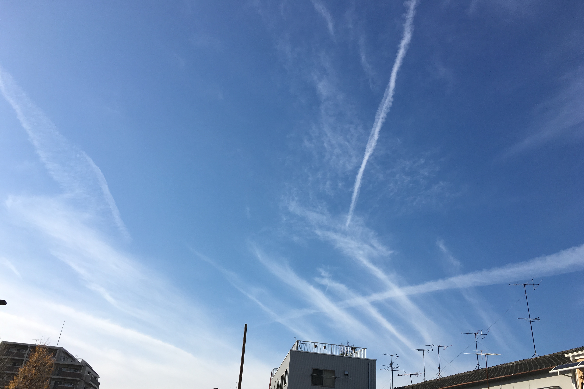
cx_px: 296
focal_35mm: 31
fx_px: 503
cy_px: 220
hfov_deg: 60.3
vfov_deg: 42.2
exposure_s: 1/2653
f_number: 2.2
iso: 25
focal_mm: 4.15
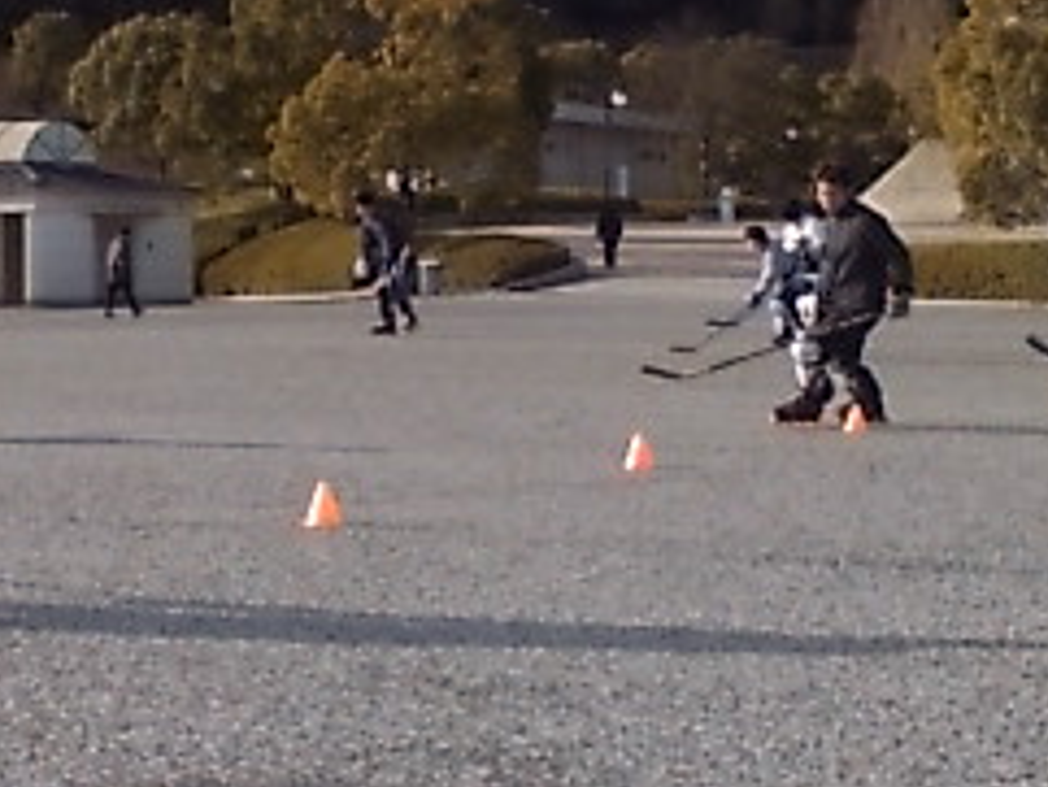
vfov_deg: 19.1
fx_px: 2332
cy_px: 270
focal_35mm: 77
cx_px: 383
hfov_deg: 25.2
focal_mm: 3.73
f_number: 3.5
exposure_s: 1/667
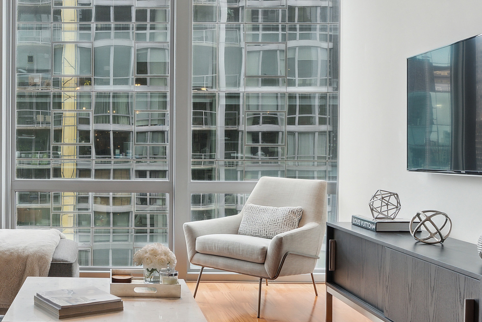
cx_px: 95
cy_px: 156
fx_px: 603
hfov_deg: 41.7
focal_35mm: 45
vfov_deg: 29.9
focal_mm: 17
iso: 320
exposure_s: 1/8
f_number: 8
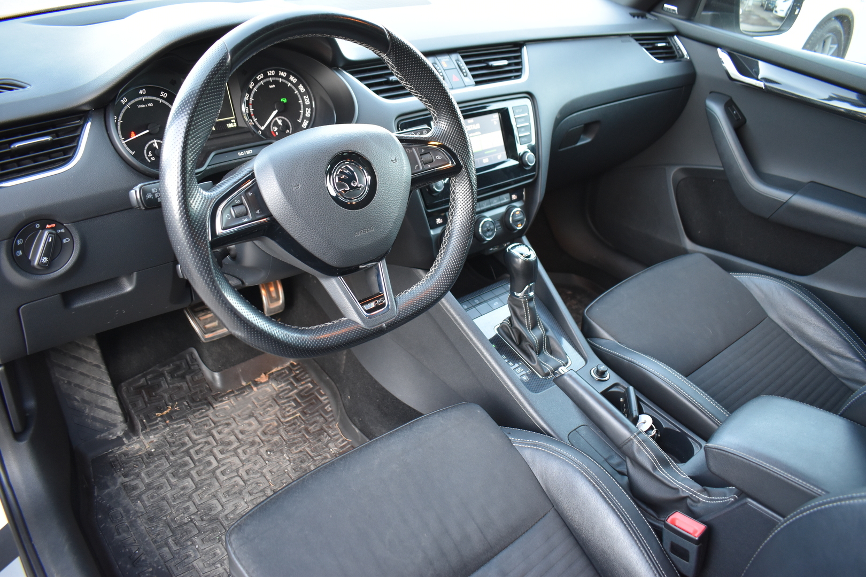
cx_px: 433
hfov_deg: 67.4
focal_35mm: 27
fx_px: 649
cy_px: 288
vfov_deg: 47.9
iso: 800
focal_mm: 18
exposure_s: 1/60
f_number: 4
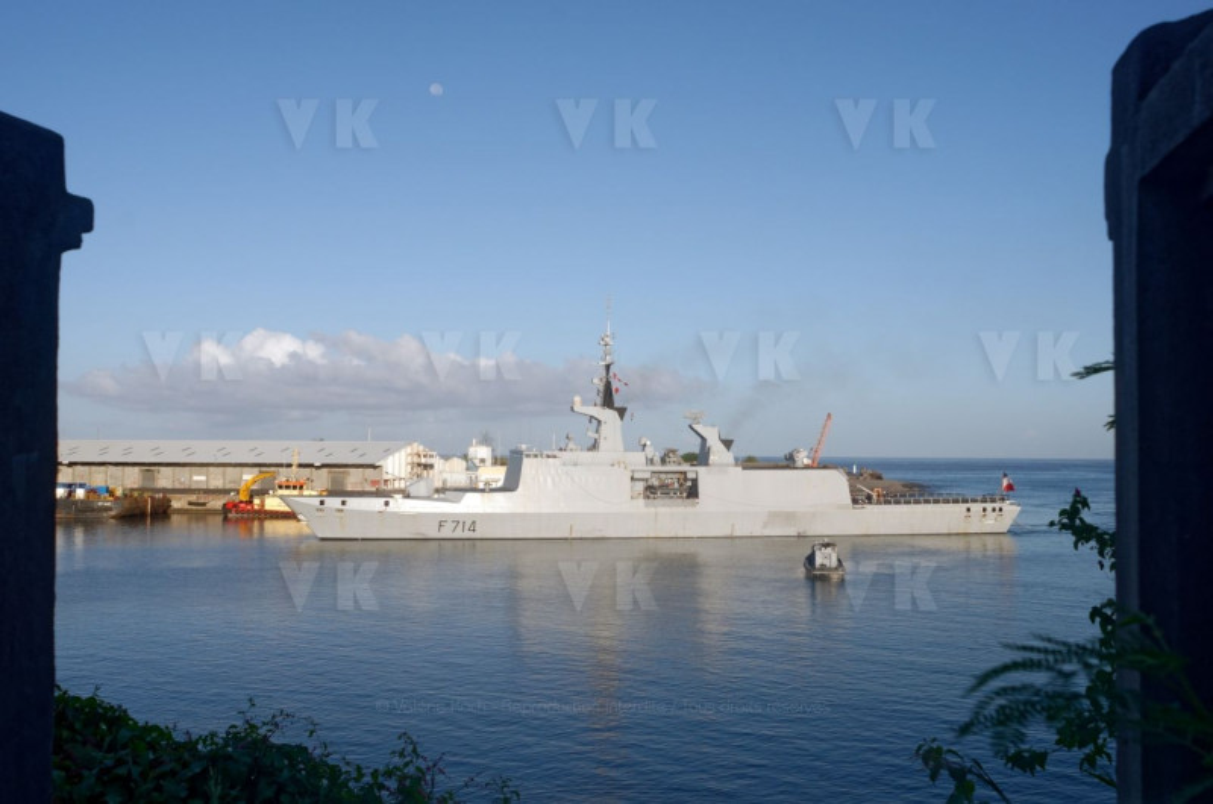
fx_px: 1211
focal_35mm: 36
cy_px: 402
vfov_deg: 36.7
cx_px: 606
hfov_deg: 53.2
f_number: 8
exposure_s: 1/400
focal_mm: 24
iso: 100
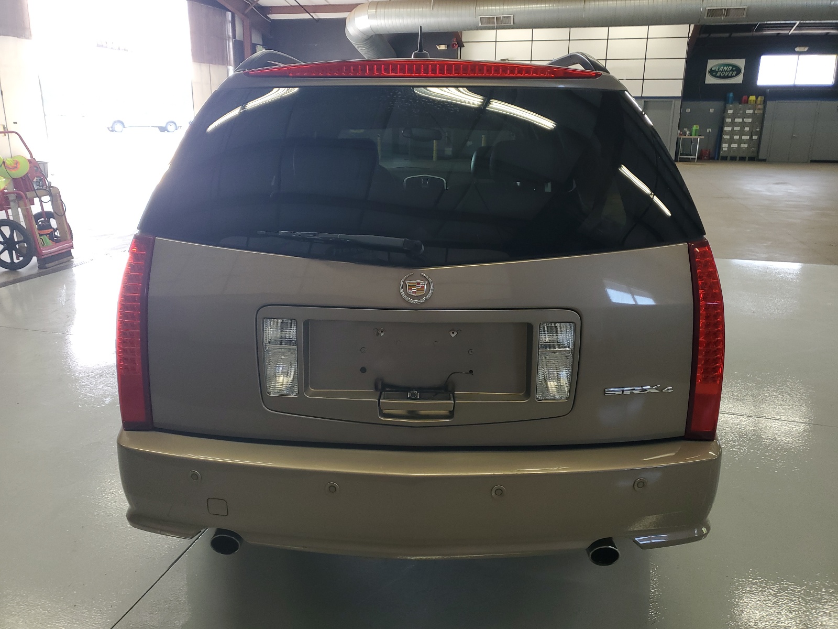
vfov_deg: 53.1
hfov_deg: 67.3
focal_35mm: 26
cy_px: 314
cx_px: 419
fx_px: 629
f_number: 1.5
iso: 56
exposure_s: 1/60.2
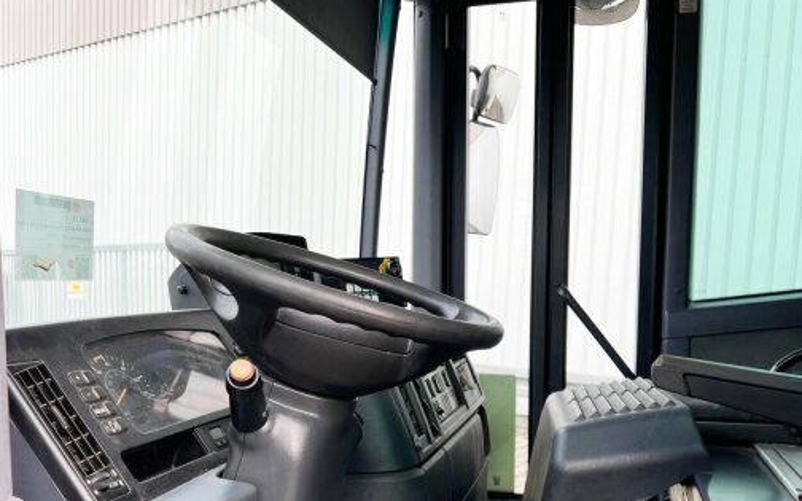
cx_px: 379
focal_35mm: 35
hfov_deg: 55.3
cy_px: 359
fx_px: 765
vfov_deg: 35.7
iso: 50
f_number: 1.5
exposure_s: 1/394
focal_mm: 5.7
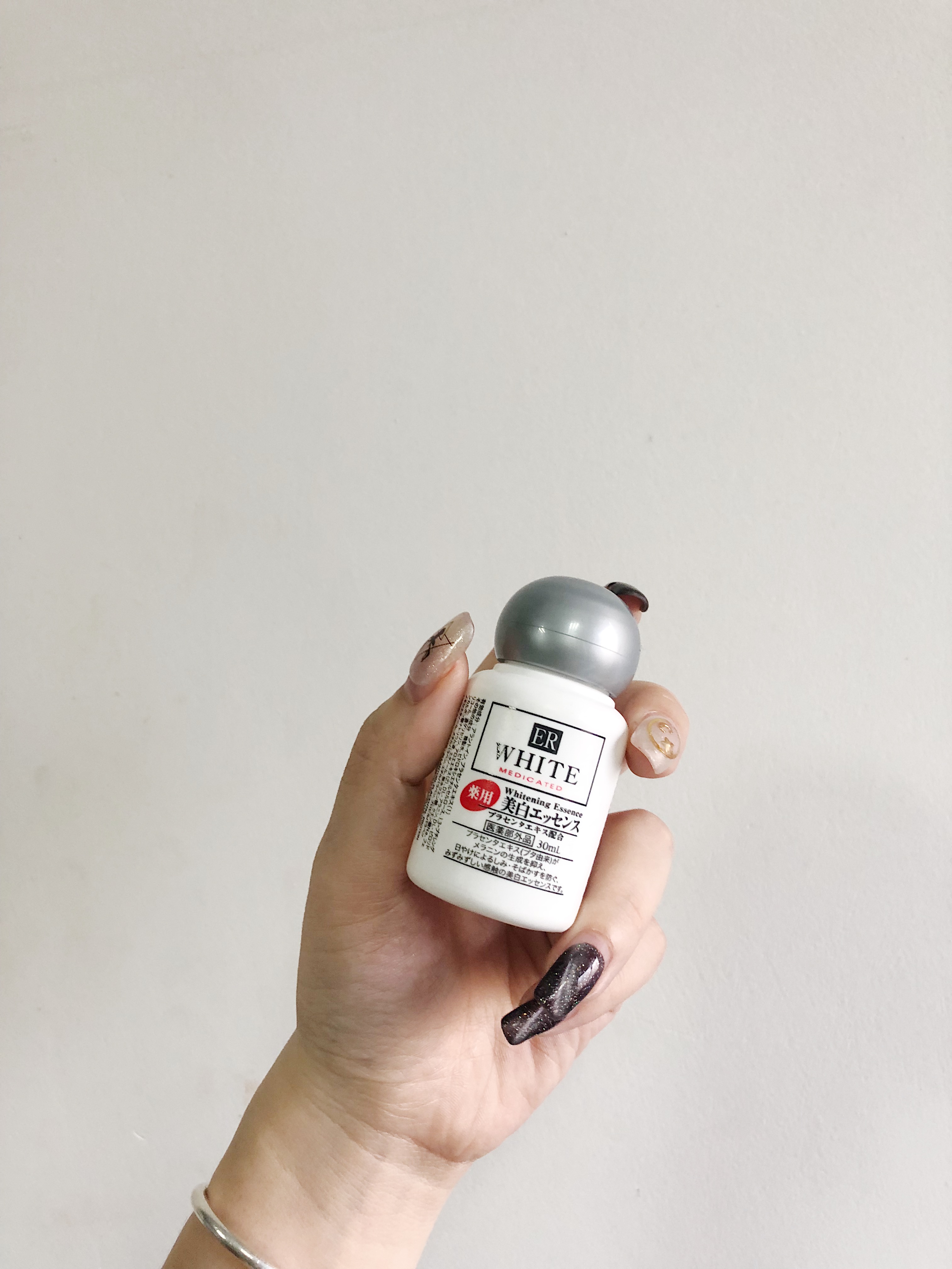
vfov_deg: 63.4
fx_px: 1027
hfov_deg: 49.7
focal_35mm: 28
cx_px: 476
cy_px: 634
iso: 40
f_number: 1.8
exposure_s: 1/20
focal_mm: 3.99
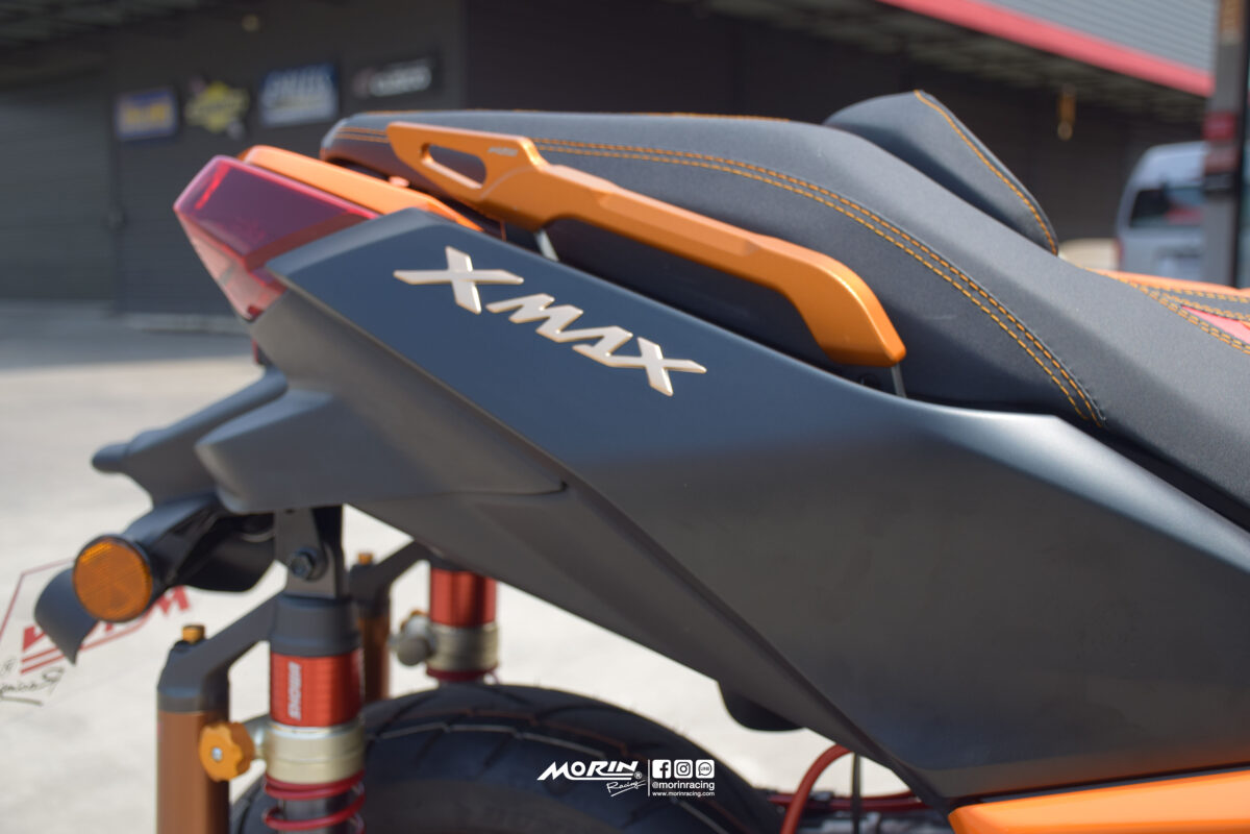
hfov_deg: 38.9
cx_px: 625
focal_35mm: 51
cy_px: 417
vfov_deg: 26.5
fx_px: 1771
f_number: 11
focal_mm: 34
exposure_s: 1/200
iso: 100
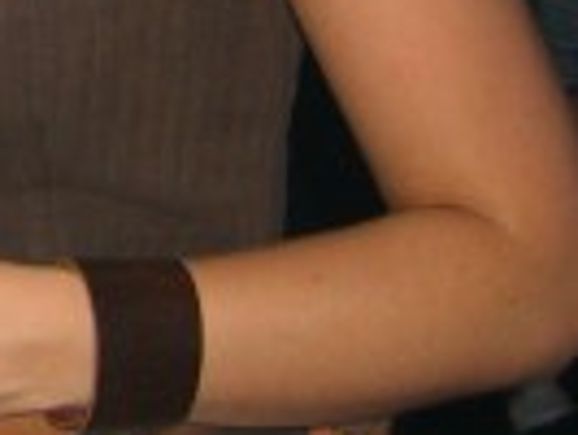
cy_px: -335
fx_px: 2858
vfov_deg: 8.4
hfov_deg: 10.8
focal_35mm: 171
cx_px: -482
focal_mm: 7.9
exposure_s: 1/60
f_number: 2.8
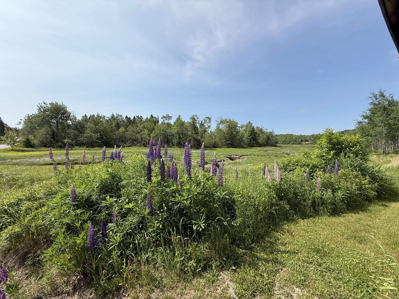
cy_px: 150
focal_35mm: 14
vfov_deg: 85.7
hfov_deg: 102.1
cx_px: 200
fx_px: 161
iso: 50
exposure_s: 1/1901
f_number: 2.2
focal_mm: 2.22
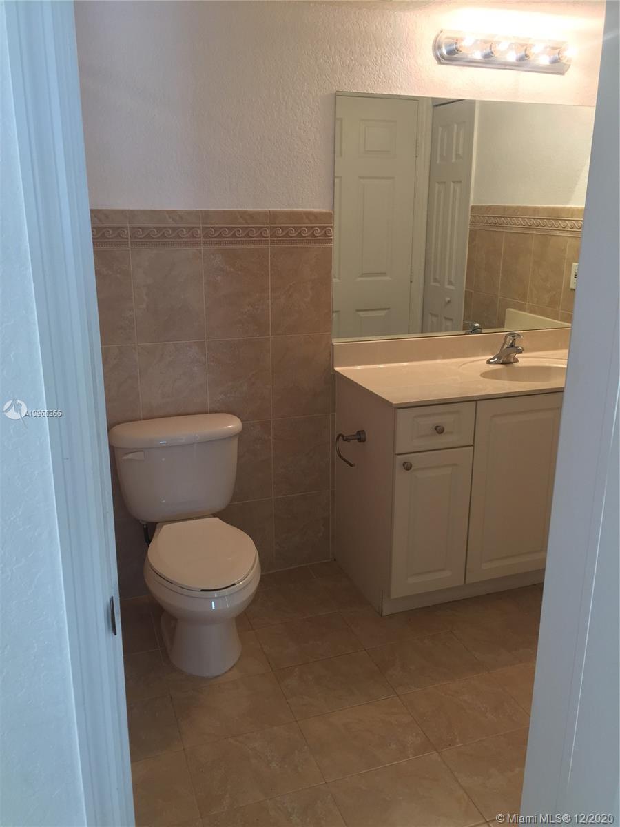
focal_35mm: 29
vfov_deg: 61.7
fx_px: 693
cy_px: 414
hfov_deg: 48.2
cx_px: 310
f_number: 2.2
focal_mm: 4.15
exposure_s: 1/40
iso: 40
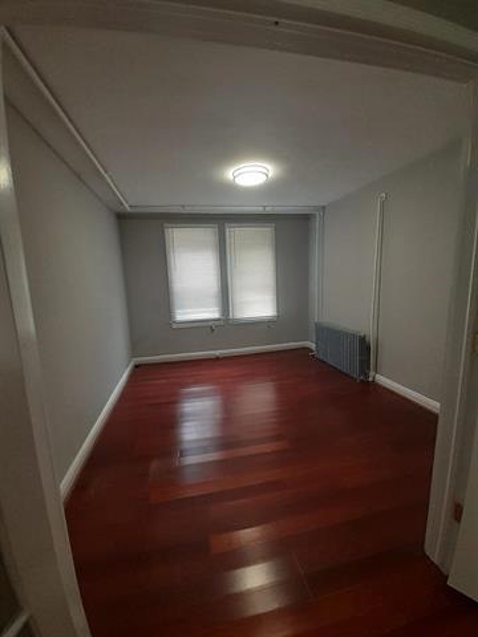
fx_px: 239
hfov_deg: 89.9
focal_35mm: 13
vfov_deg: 106.2
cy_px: 318
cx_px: 239
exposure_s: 1/40
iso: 200
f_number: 2.2
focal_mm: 1.13
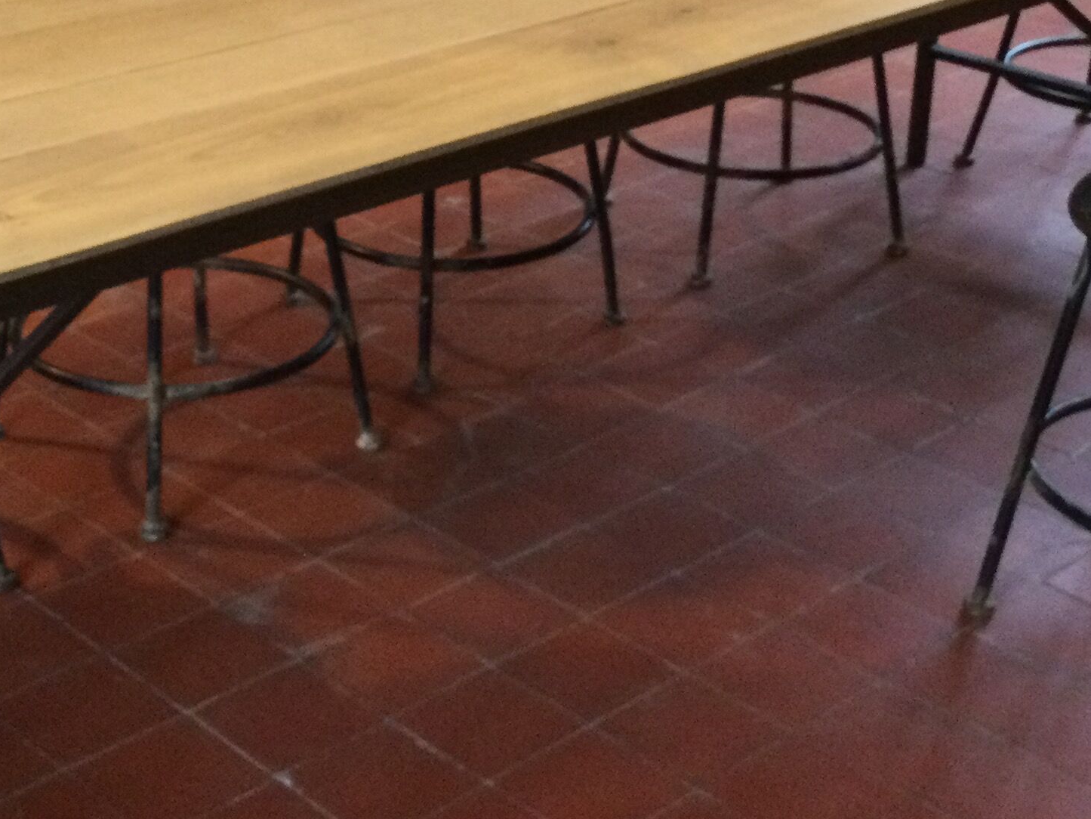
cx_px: 479
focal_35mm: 70
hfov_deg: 27.8
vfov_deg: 20.9
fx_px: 2206
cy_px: 233
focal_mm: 3.3
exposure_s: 1/17
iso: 200
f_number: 2.4
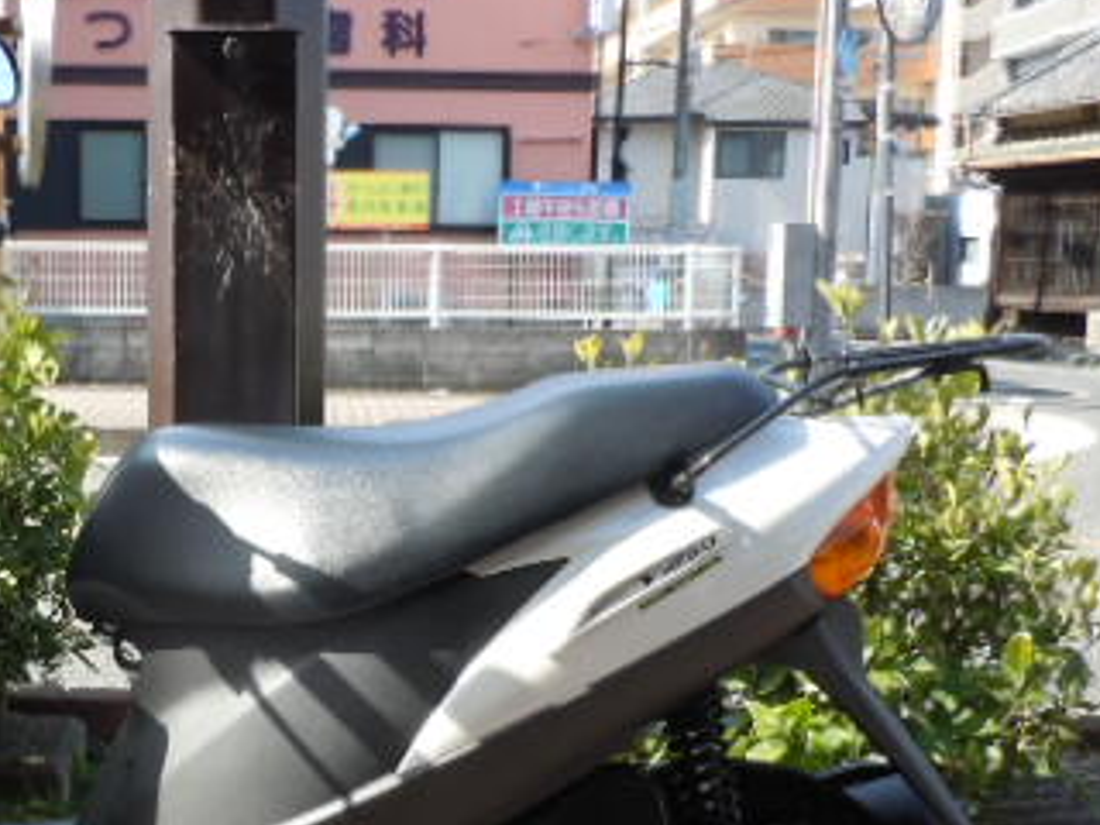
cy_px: 553
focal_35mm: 56
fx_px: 1780
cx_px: 210
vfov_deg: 26.0
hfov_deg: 33.3
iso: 100
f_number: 3.7
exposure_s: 1/200
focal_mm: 5
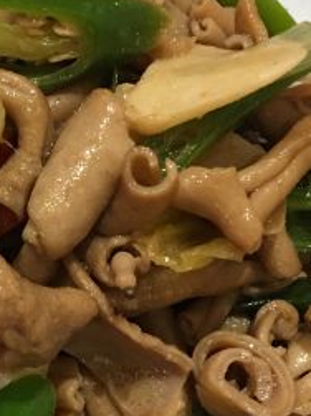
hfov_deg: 18.1
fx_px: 971
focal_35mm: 81
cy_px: 257
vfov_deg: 24.1
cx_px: 70
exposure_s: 1/17
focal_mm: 4.15
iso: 80
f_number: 2.2
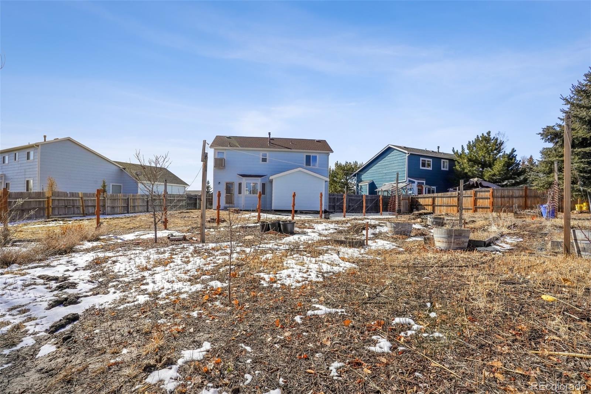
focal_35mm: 17
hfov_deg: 93.3
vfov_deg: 70.4
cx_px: 296
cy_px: 197
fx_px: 279
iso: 1000
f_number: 11
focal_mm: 17
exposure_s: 1/1600
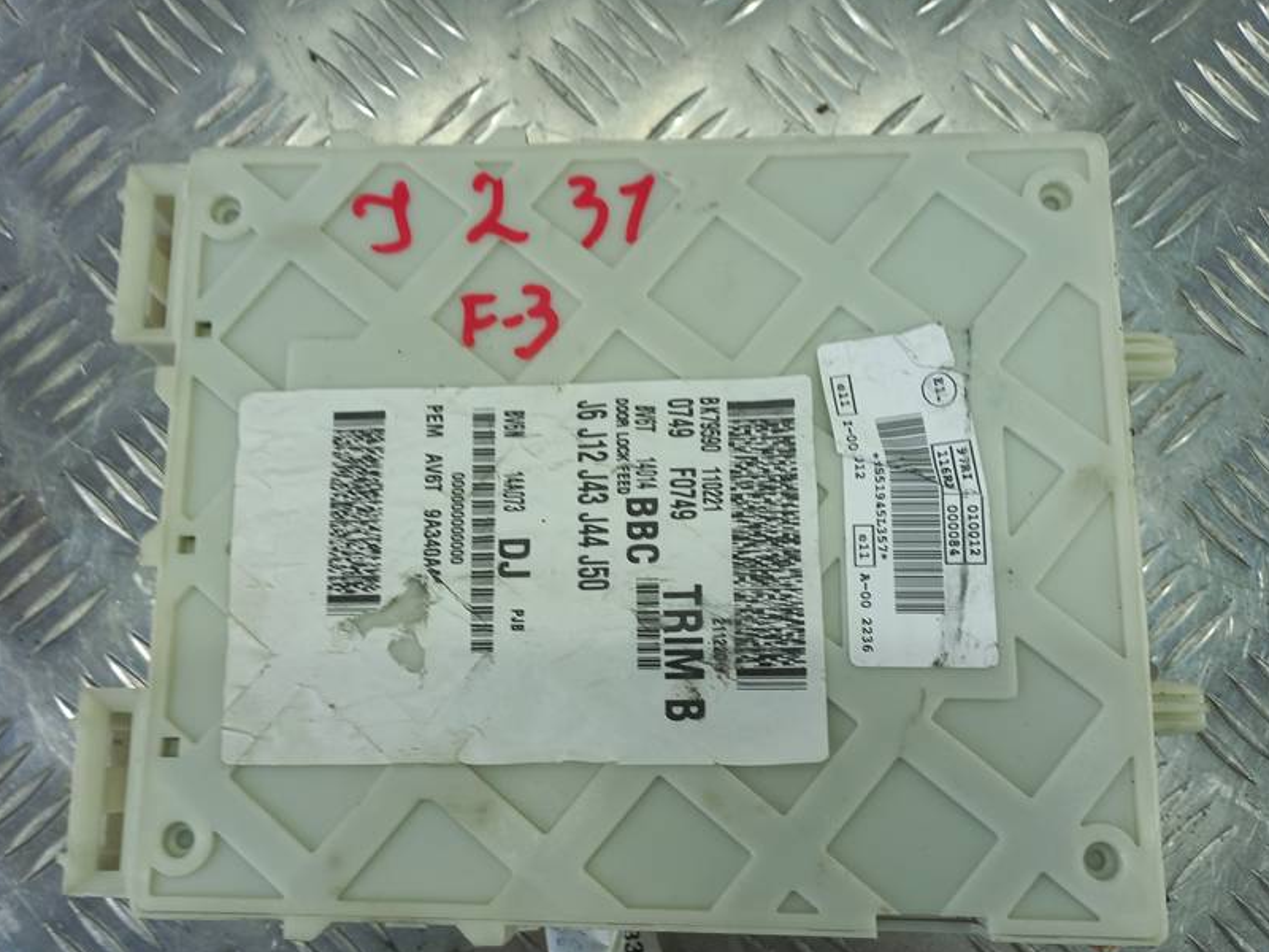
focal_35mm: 32
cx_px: 576
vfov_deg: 44.0
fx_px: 1173
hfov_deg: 56.7
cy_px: 565
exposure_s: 1/50
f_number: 1.8
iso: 40
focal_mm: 4.6
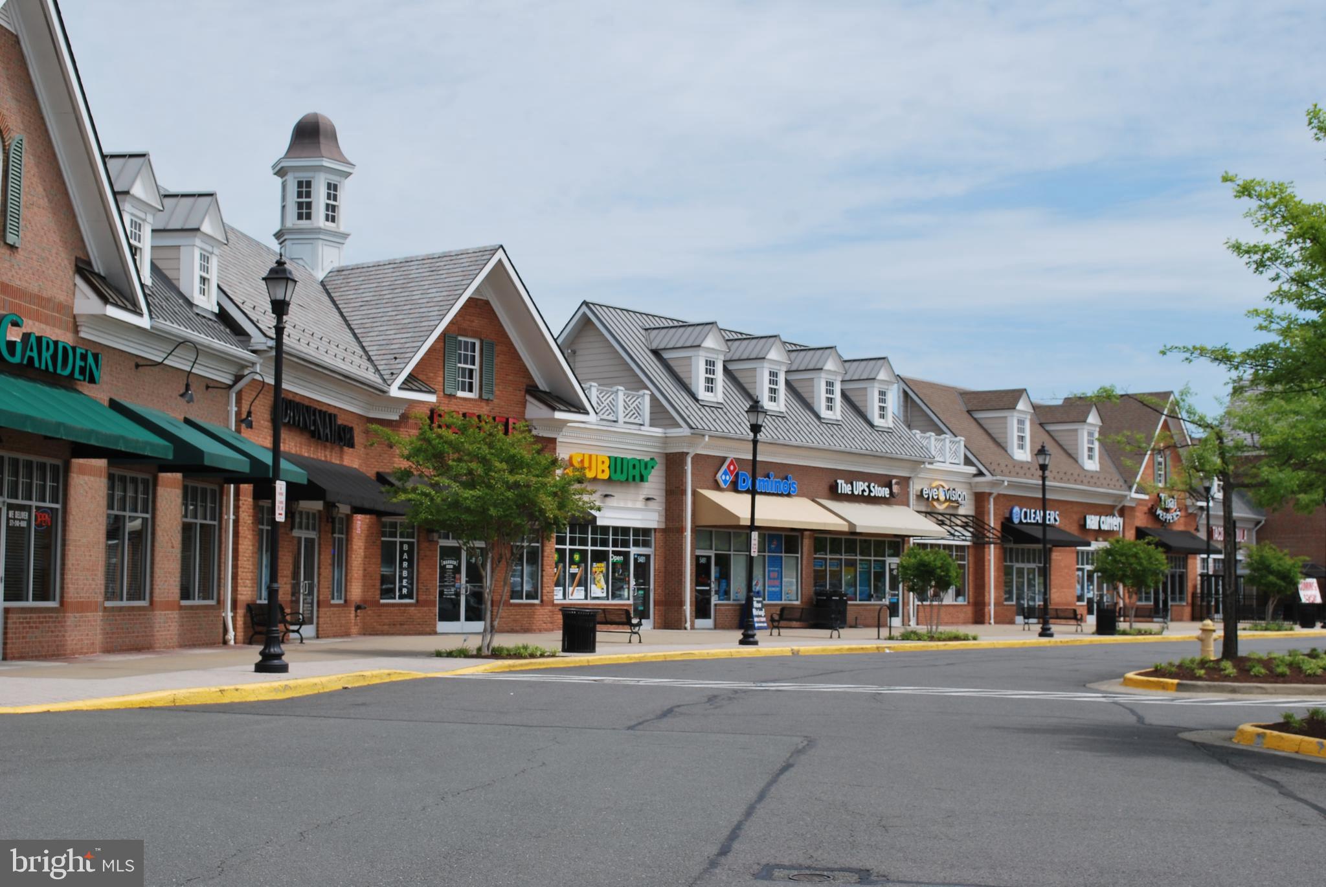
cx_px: 663
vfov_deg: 26.5
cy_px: 444
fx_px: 1880
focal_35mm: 51
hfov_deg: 38.8
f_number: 9
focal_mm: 34
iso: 100
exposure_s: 1/320
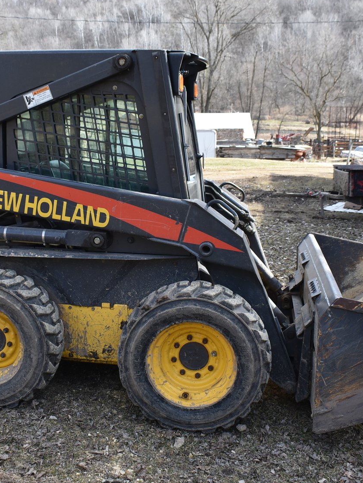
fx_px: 615
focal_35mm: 44
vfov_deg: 42.9
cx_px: 138
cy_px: 242
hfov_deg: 32.7
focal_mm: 20
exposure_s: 1/250
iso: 250
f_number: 5.6
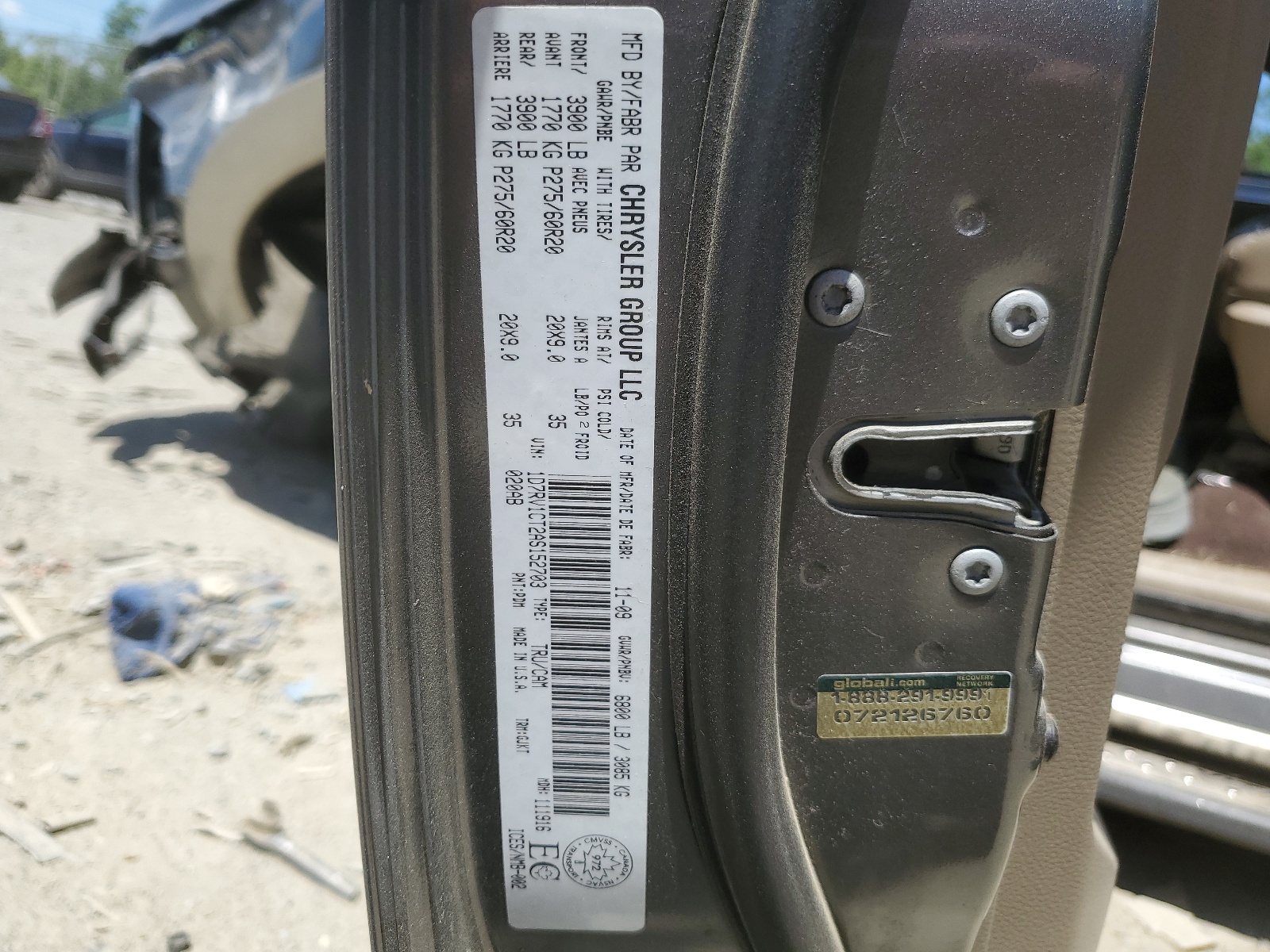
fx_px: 954
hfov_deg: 67.3
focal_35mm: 26
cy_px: 476
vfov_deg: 53.1
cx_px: 635
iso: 50
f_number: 1.5
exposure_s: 1/2000
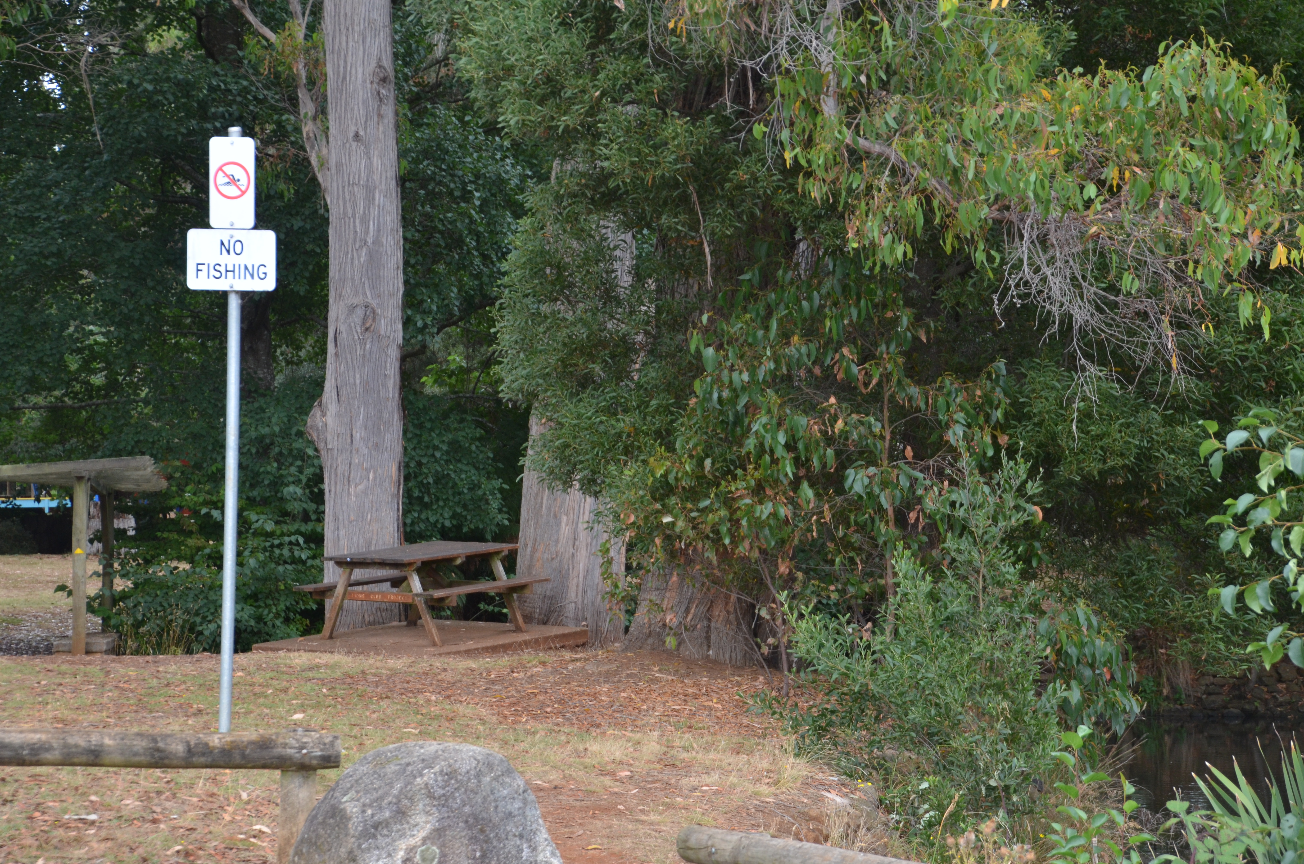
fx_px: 3795
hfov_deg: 19.5
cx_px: 652
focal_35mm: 105
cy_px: 432
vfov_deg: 13.0
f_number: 5.6
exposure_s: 1/400
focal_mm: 70
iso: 500
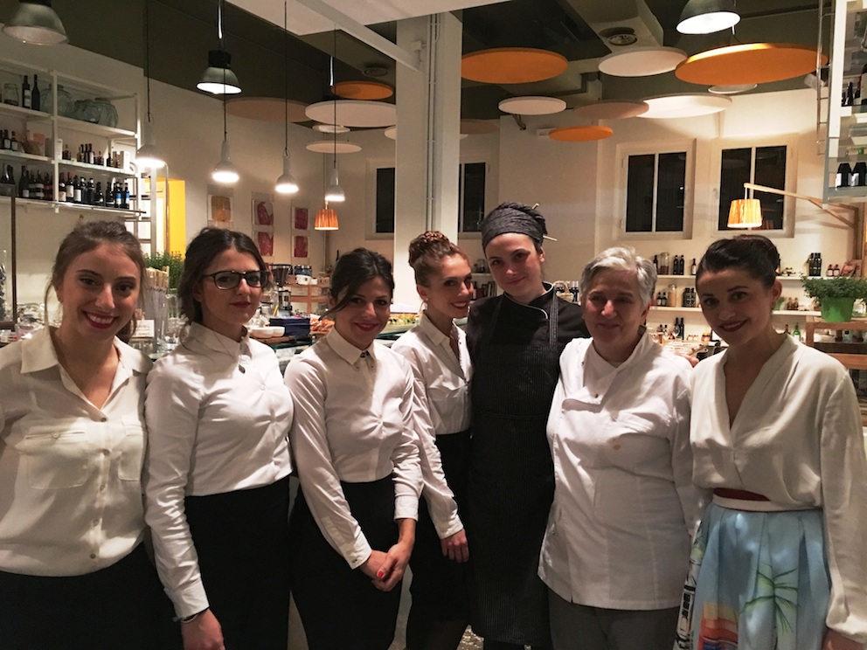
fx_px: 726
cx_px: 434
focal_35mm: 29
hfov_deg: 61.7
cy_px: 325
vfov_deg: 48.2
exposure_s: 1/8
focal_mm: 4.15
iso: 200
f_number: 2.2
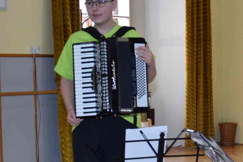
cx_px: 210
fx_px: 604
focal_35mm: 89
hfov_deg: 22.3
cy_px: 121
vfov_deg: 15.3
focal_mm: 21
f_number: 3.8
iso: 400
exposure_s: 1/100
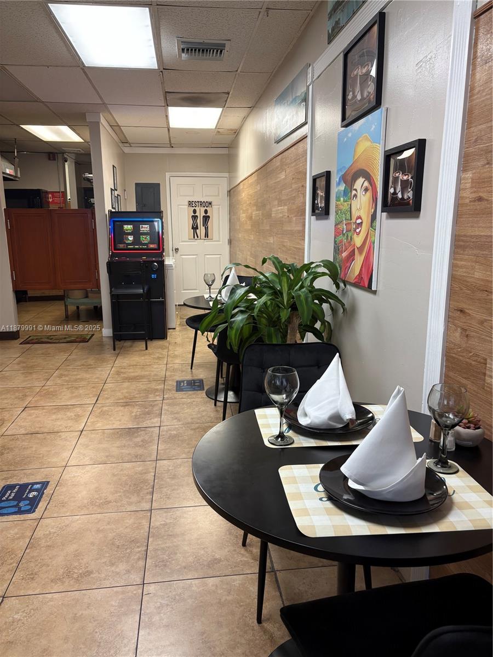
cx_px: 246
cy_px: 328
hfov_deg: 53.1
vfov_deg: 67.3
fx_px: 494
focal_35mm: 26
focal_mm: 5.96
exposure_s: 1/60
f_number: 1.6
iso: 80
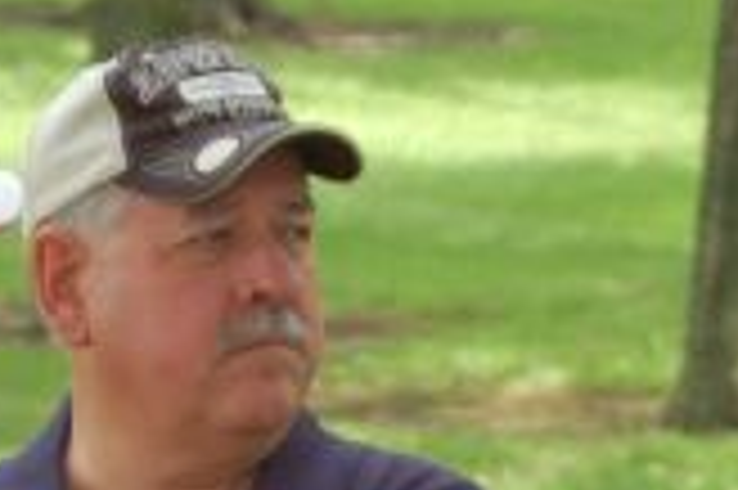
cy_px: 897
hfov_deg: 3.5
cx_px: 288
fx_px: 11960
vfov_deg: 2.3
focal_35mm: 584
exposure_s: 1/200
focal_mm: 80
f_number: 5.6
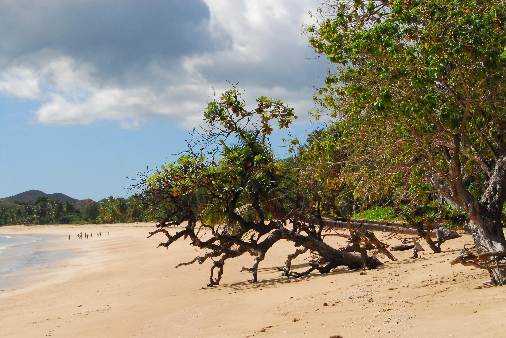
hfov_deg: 24.6
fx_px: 1161
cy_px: 169
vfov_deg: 16.6
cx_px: 253
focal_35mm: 82
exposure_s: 1/1000
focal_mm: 55
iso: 800
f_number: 13
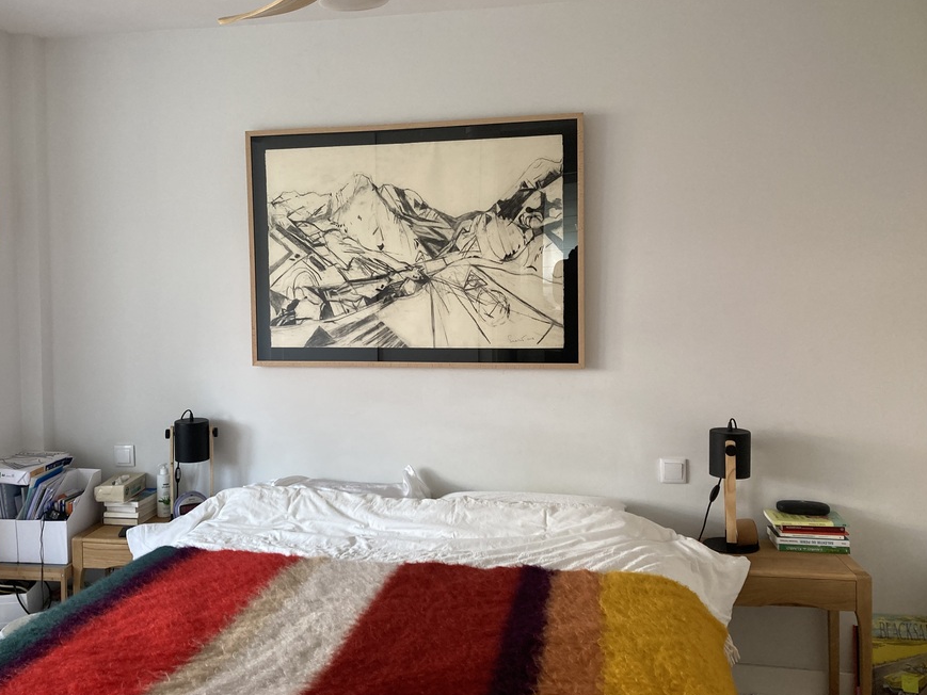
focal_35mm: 33
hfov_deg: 55.0
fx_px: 884
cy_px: 318
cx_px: 384
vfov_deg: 42.9
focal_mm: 3.99
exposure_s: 1/73
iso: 80
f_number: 1.8
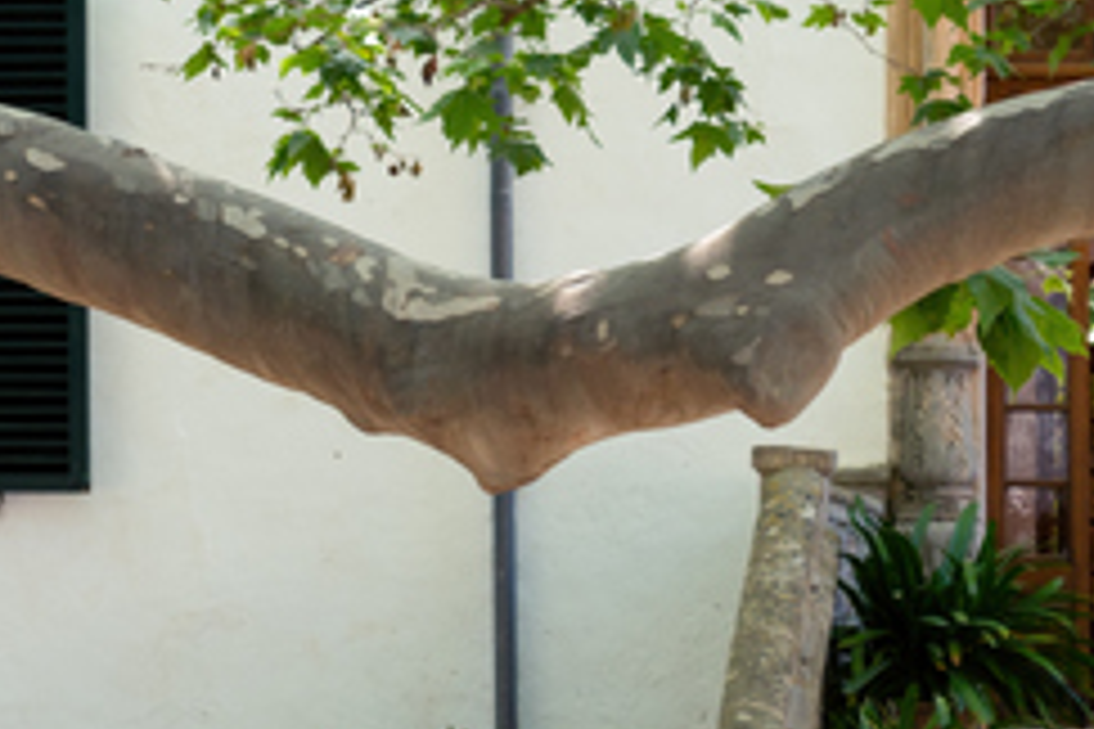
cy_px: 911
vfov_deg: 9.2
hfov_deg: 13.7
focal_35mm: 147
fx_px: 4482
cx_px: 1121
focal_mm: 33
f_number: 5
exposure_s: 1/50
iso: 100
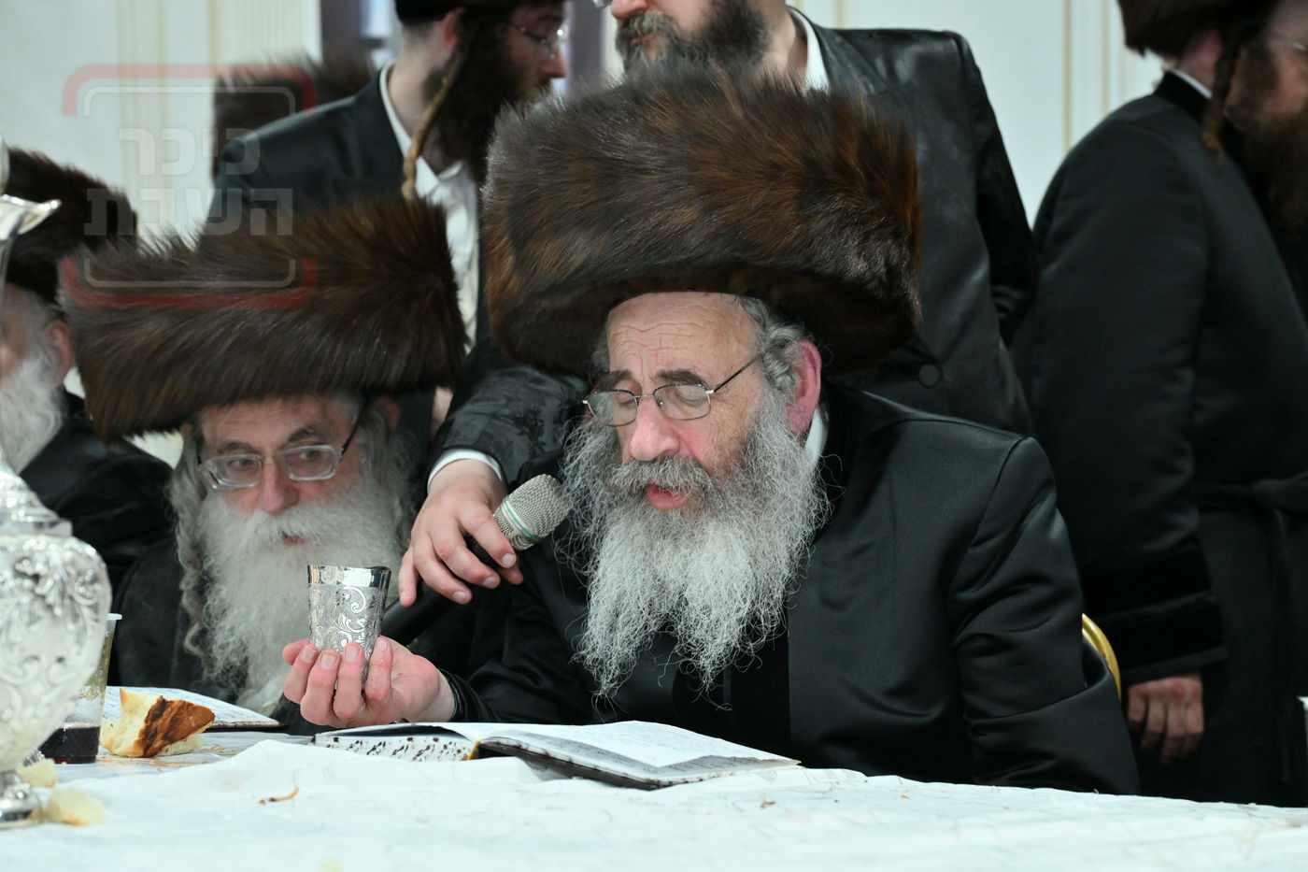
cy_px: 436
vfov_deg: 21.6
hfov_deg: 31.9
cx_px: 654
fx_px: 2289
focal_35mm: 63
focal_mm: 63
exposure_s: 1/200
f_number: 5.6
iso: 3200
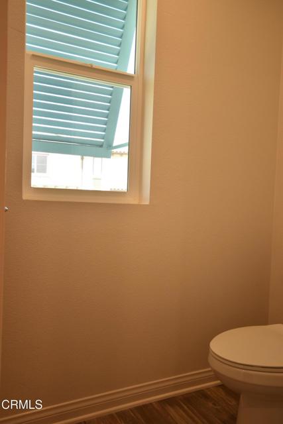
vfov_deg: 61.9
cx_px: 142
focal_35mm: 30
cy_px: 212
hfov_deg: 43.6
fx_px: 354
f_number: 5.6
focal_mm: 20
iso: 200
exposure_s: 1/30
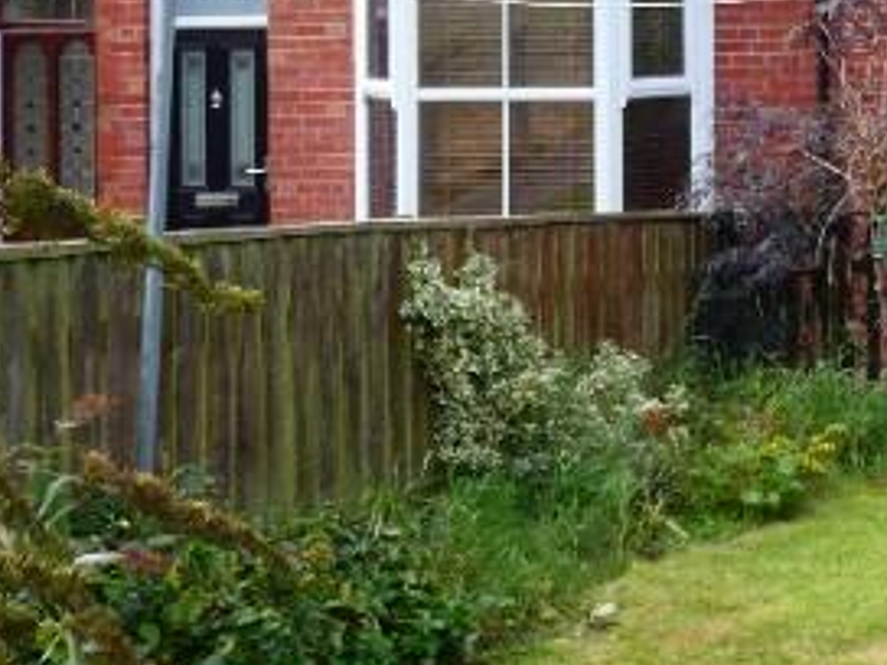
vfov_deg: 17.6
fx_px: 2024
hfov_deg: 22.7
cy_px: -179
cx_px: 1076
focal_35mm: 79
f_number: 5
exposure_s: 1/125
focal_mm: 3.8
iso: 80
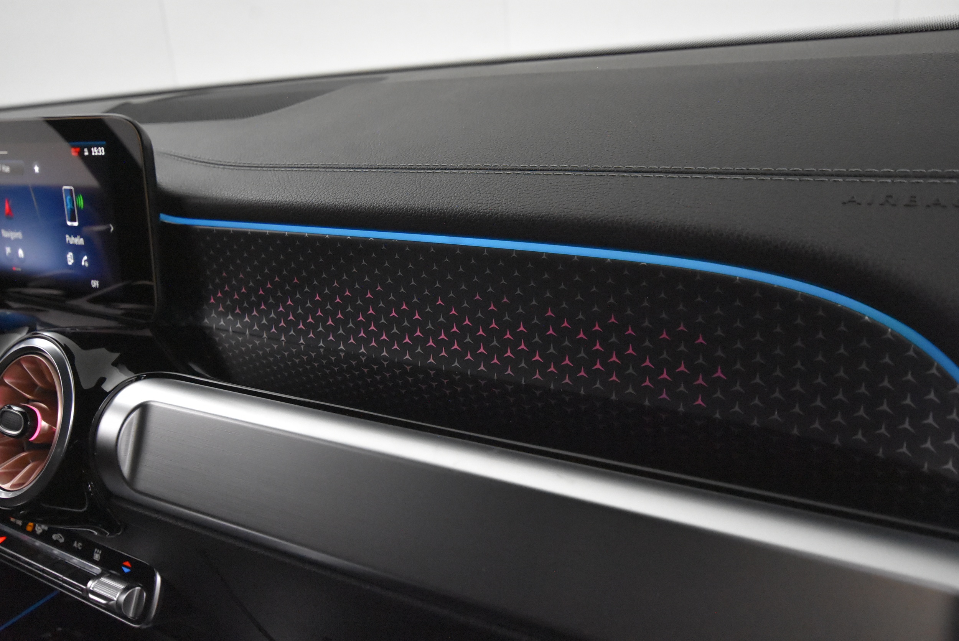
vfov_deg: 43.7
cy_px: 320
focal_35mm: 30
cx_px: 480
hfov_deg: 61.9
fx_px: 800
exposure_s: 1/60
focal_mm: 20
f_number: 5.6
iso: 8000
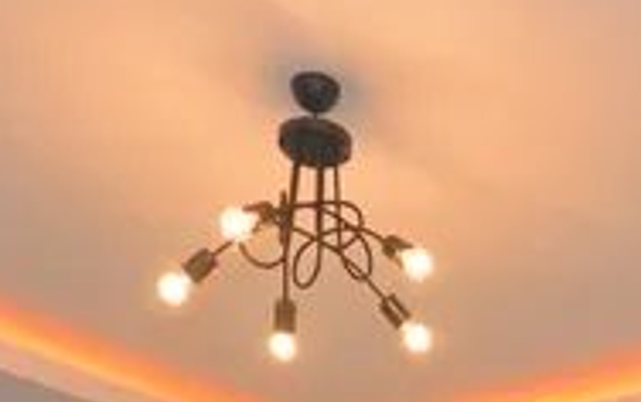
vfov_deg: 15.5
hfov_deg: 28.4
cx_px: 593
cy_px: 784
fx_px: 1207
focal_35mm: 69
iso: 200
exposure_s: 1/100
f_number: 5
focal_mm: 10
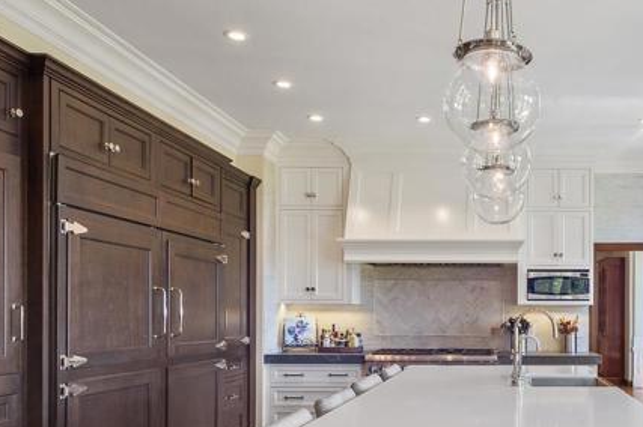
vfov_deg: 36.2
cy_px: 307
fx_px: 642
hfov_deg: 50.1
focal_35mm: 36
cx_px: 512
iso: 250
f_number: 9
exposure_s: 1/30
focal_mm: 15
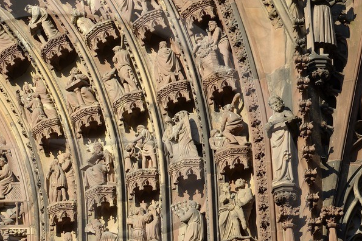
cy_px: 239
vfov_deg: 10.5
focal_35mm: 129
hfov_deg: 15.8
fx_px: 1296
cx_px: 61
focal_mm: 48
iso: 200
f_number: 8
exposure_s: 1/250
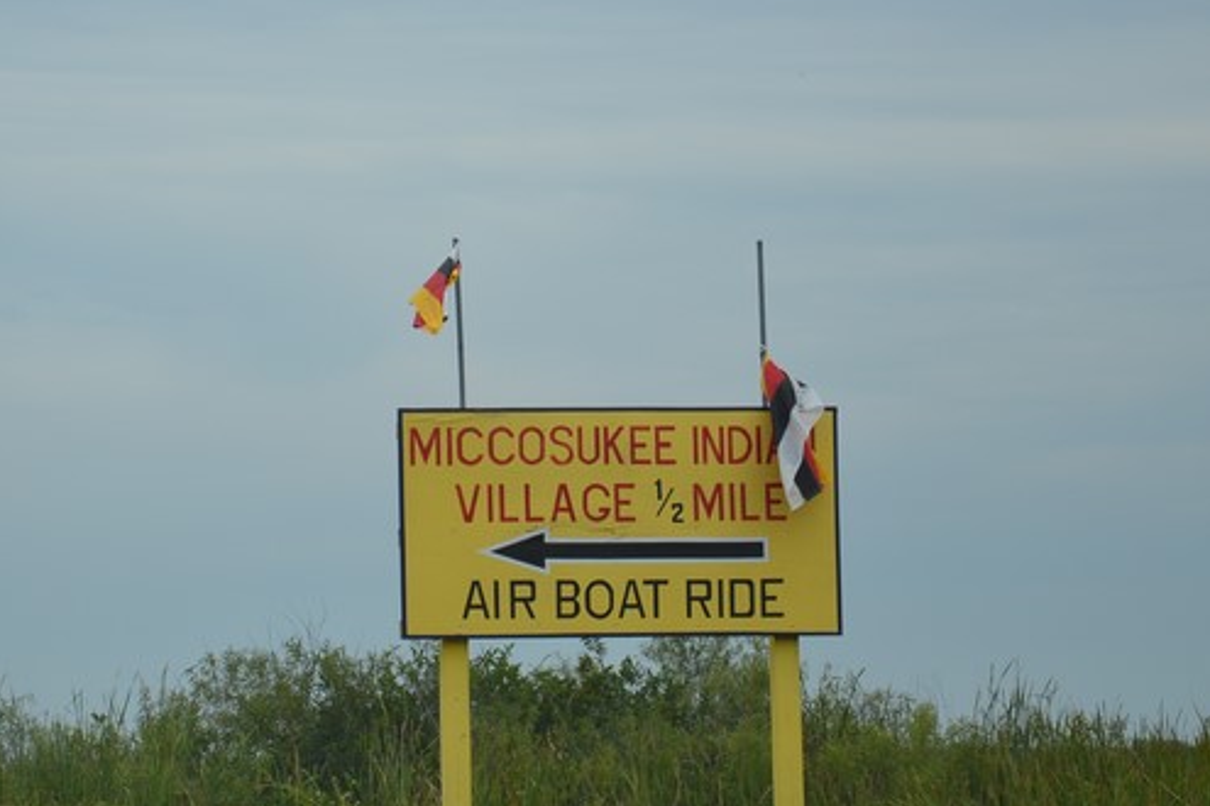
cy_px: 289
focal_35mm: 194
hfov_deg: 10.6
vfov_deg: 7.1
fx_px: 6520
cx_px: 384
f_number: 5.6
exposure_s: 1/500
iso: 160
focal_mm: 80
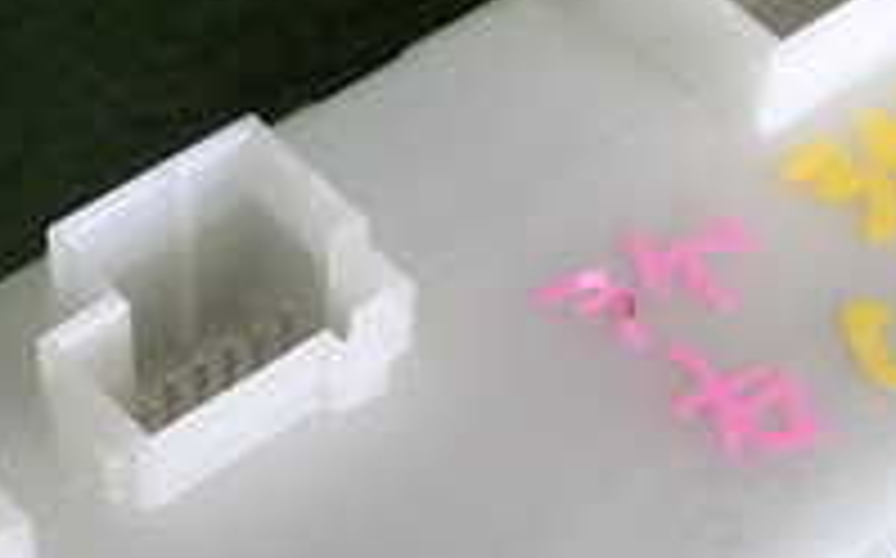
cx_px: 581
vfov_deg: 11.3
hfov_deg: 18.1
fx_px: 2806
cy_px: 508
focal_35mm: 115
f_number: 2.5
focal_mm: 6.37
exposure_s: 1/80
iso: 200
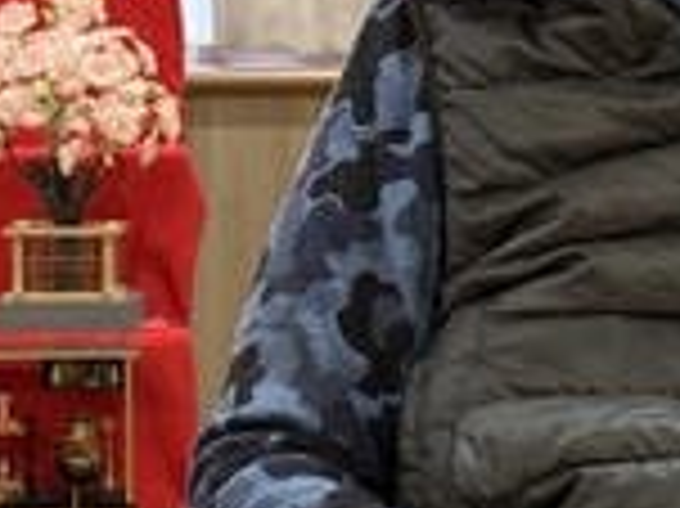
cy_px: 292
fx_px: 4004
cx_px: 54
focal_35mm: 204
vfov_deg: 7.3
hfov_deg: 9.7
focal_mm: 6.76
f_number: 1.78
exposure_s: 1/40
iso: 250
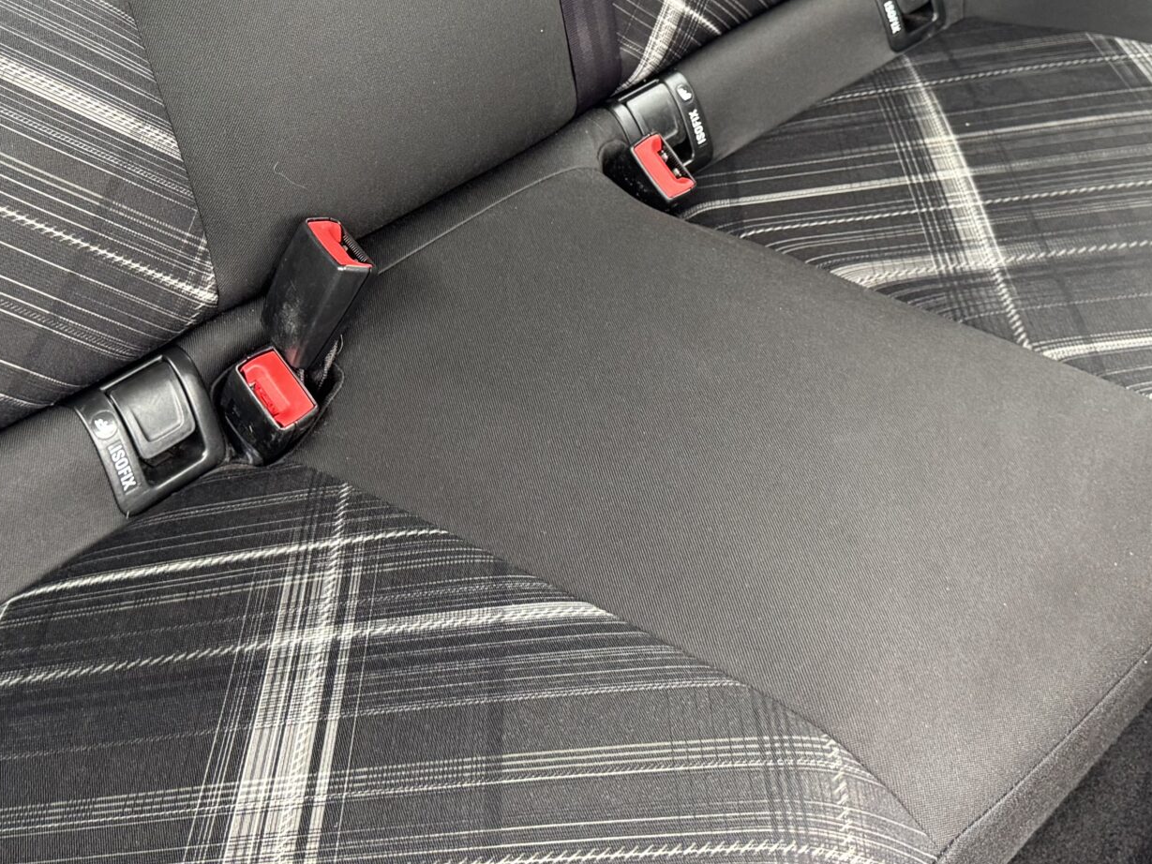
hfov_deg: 38.1
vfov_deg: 28.1
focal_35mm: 50
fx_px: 1664
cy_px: 105
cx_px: 472
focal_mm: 6.76
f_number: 1.78
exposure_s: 1/60
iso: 320
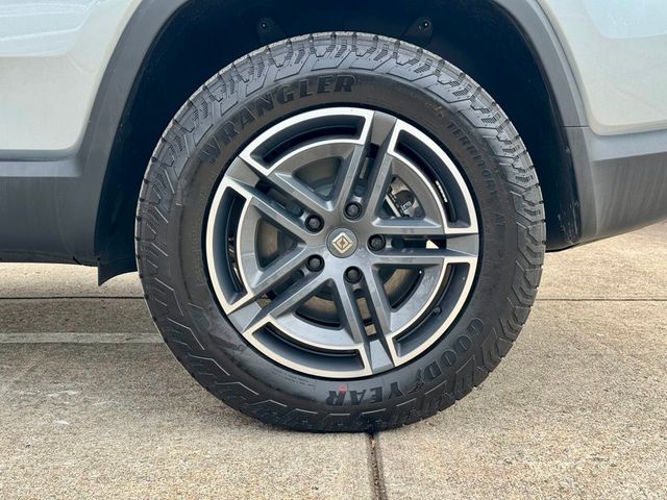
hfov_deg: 39.7
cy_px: 250
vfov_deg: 30.3
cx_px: 334
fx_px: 925
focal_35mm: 48
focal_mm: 6.76
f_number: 1.78
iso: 64
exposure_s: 1/658
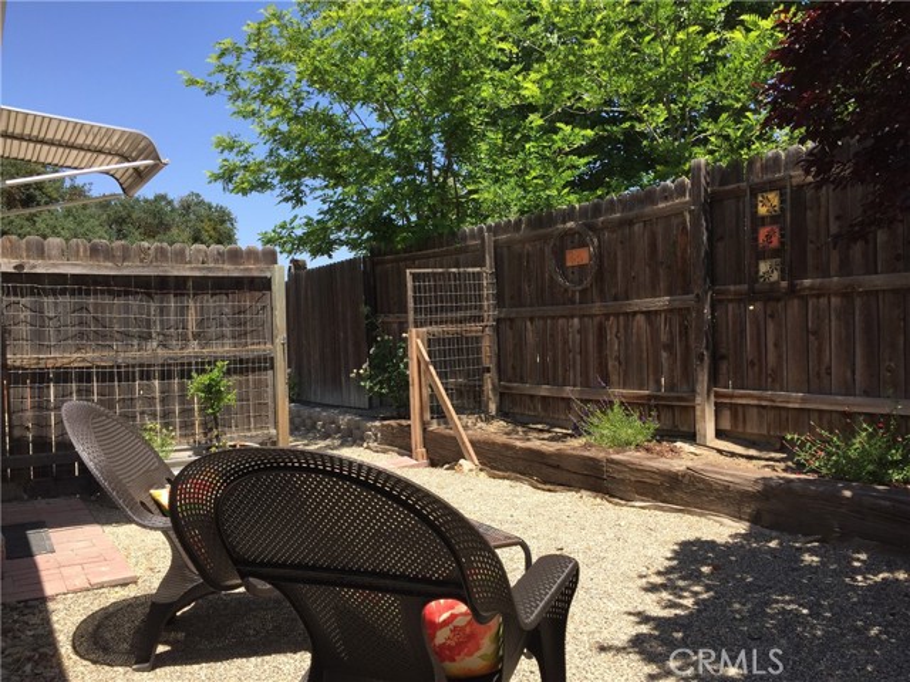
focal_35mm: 29
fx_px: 762
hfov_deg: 61.7
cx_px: 455
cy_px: 341
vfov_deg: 48.2
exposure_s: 1/1041
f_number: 2.2
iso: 32
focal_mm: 4.15
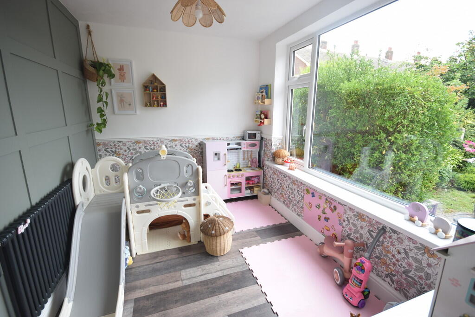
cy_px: 158
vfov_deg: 72.1
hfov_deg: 95.0
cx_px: 238
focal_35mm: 16
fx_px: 218
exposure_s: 1/160
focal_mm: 11
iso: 400
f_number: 6.3
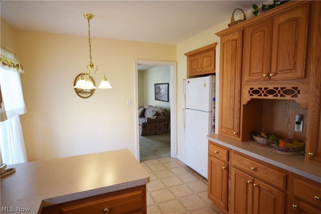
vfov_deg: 59.5
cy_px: 107
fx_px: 187
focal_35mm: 21
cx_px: 160
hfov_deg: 81.2
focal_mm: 14
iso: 400
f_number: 4.8
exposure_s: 1/60
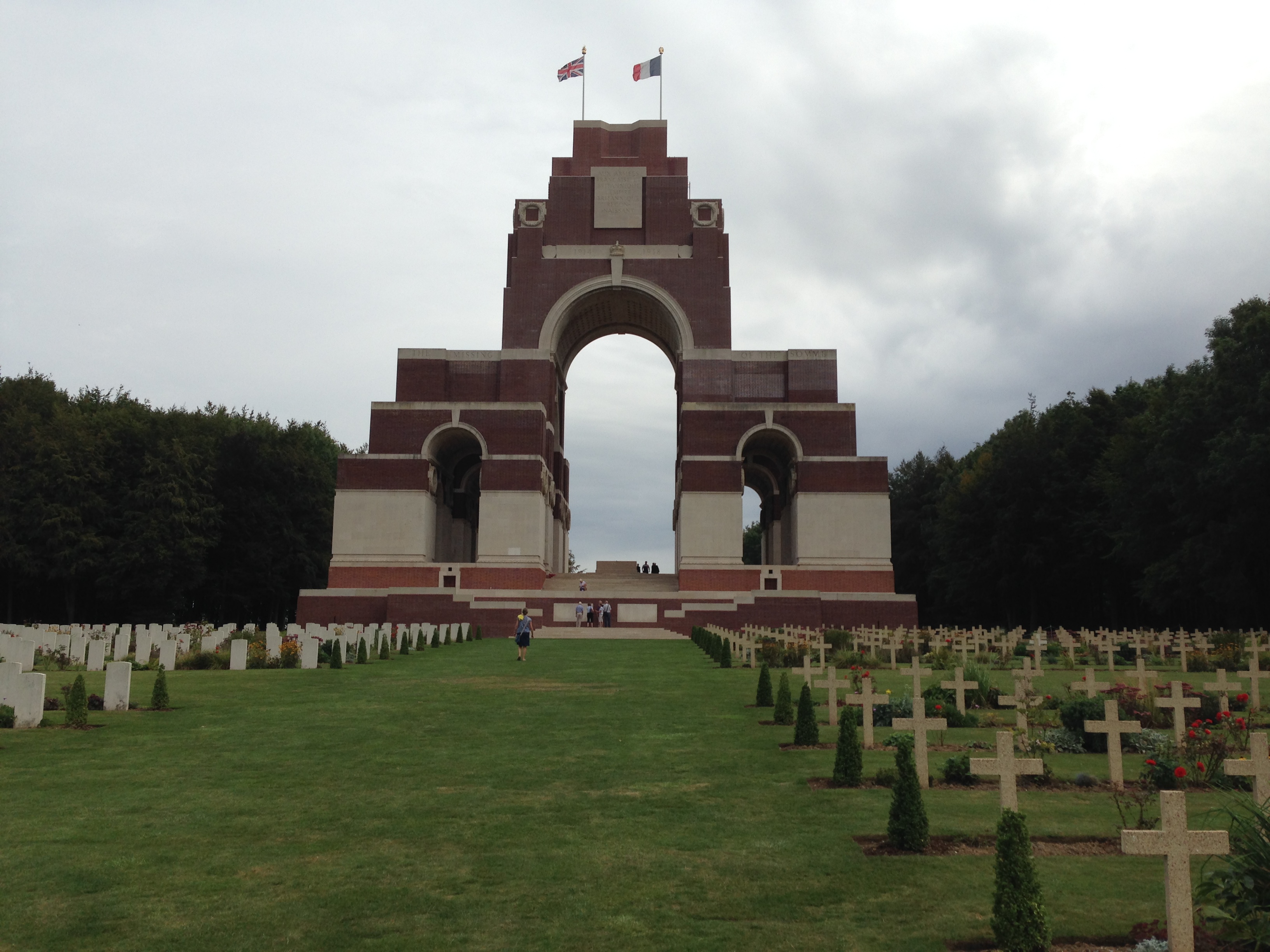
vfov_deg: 42.9
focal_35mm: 33
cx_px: 635
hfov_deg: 55.4
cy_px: 476
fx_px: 1211
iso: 50
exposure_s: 1/1695
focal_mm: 4.12
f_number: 2.4
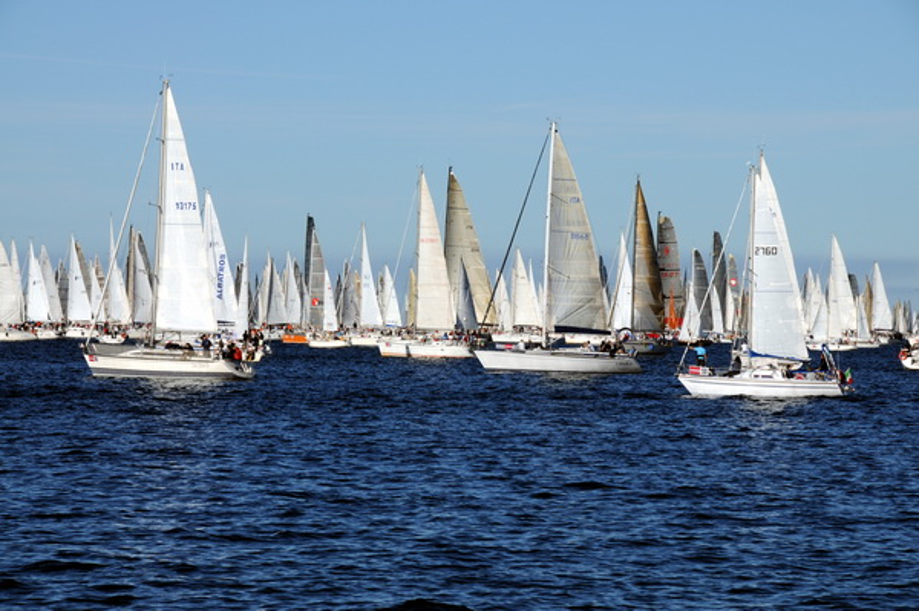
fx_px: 4591
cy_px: 306
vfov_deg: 7.6
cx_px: 460
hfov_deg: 11.4
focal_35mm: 180
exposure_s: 1/640
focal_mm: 120
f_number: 13
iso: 200
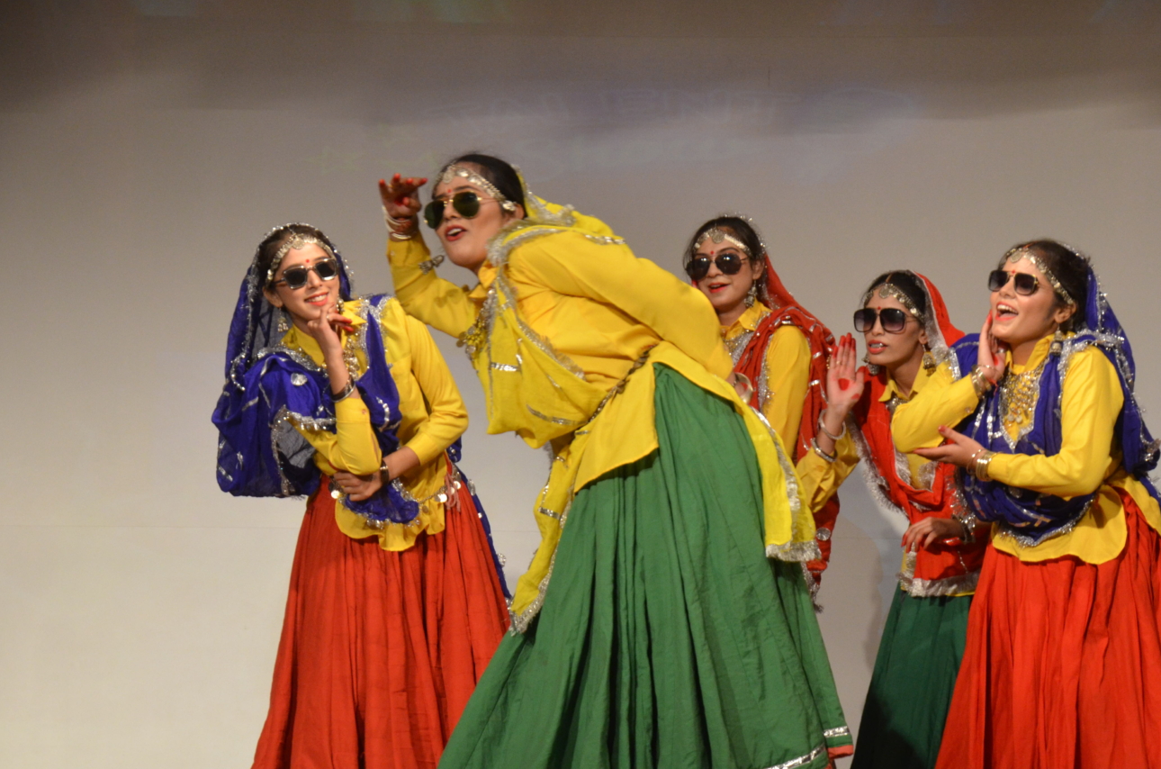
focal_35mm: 125
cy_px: 451
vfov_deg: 10.9
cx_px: 673
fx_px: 4022
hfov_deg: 16.4
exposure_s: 1/125
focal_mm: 70
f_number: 5.3
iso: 1600
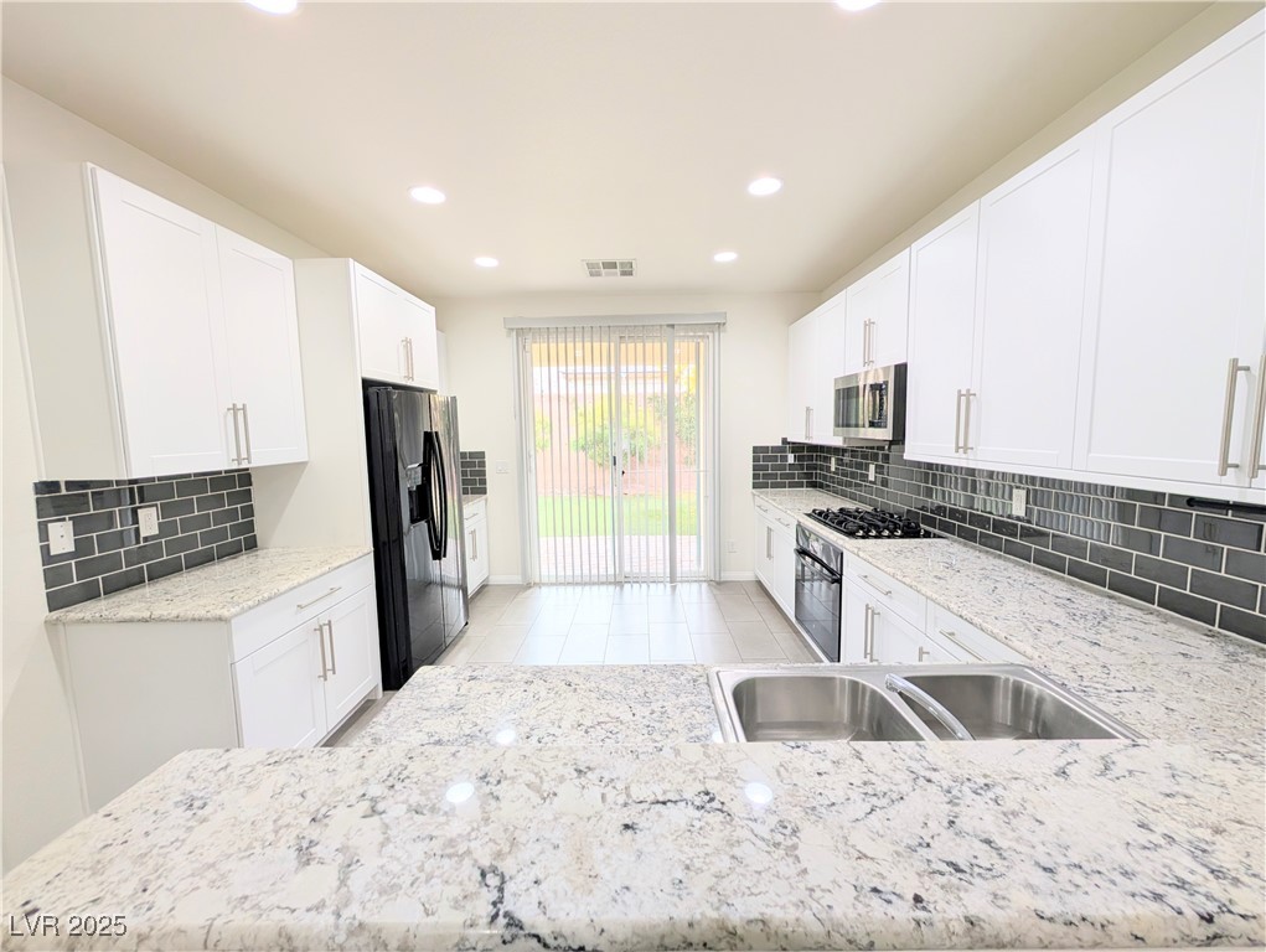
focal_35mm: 12
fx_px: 439
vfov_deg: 94.6
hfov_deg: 110.5
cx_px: 633
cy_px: 476
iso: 78
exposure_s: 1/120
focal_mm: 2.02
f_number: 1.7
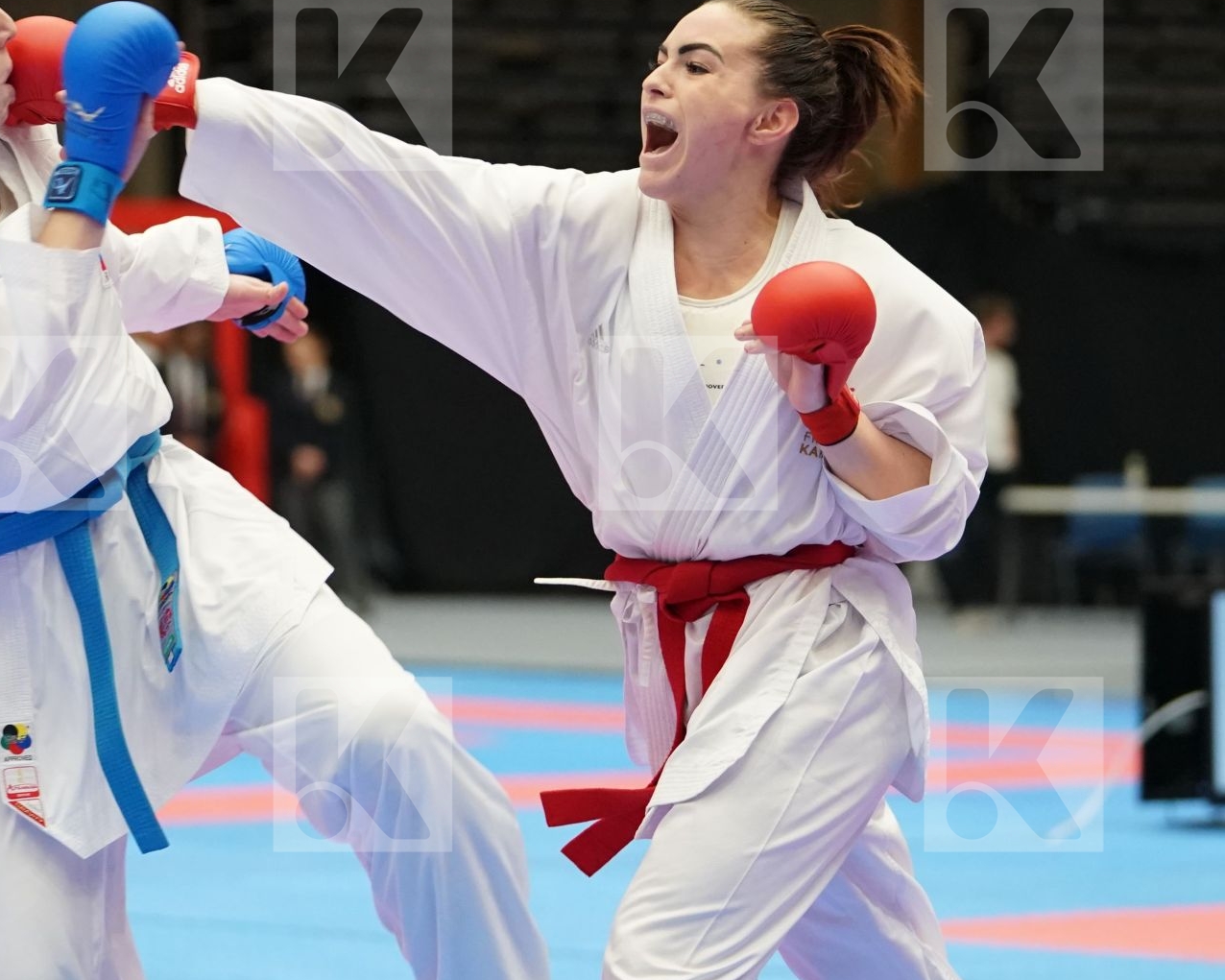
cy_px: 423
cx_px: 363
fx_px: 6817
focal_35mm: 188
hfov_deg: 10.3
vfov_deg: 8.2
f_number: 2.8
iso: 4000
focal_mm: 95
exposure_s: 1/1000
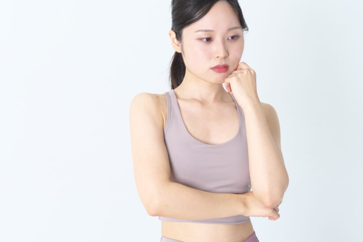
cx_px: 148
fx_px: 756
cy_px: 111
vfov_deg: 18.2
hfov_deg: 26.9
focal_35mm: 75
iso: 160
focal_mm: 40
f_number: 7.1
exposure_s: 1/200
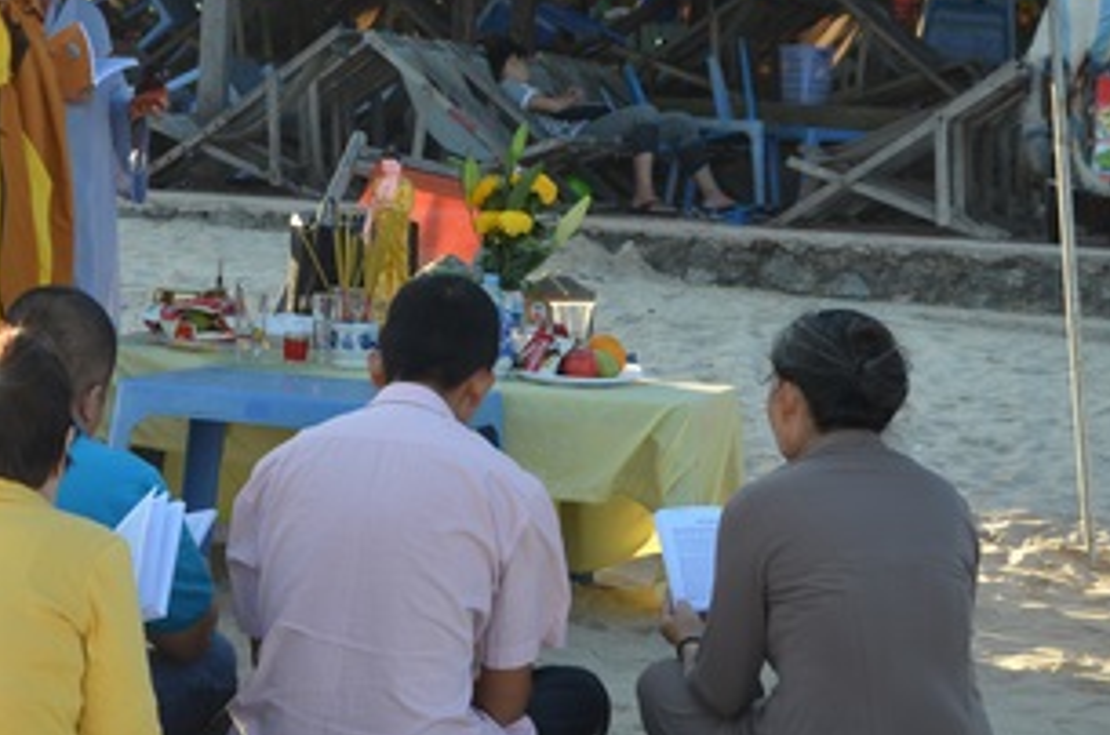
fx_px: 3448
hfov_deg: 18.3
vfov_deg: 12.1
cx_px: 477
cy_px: 209
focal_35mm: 112
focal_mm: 35
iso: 250
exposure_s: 1/250
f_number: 8
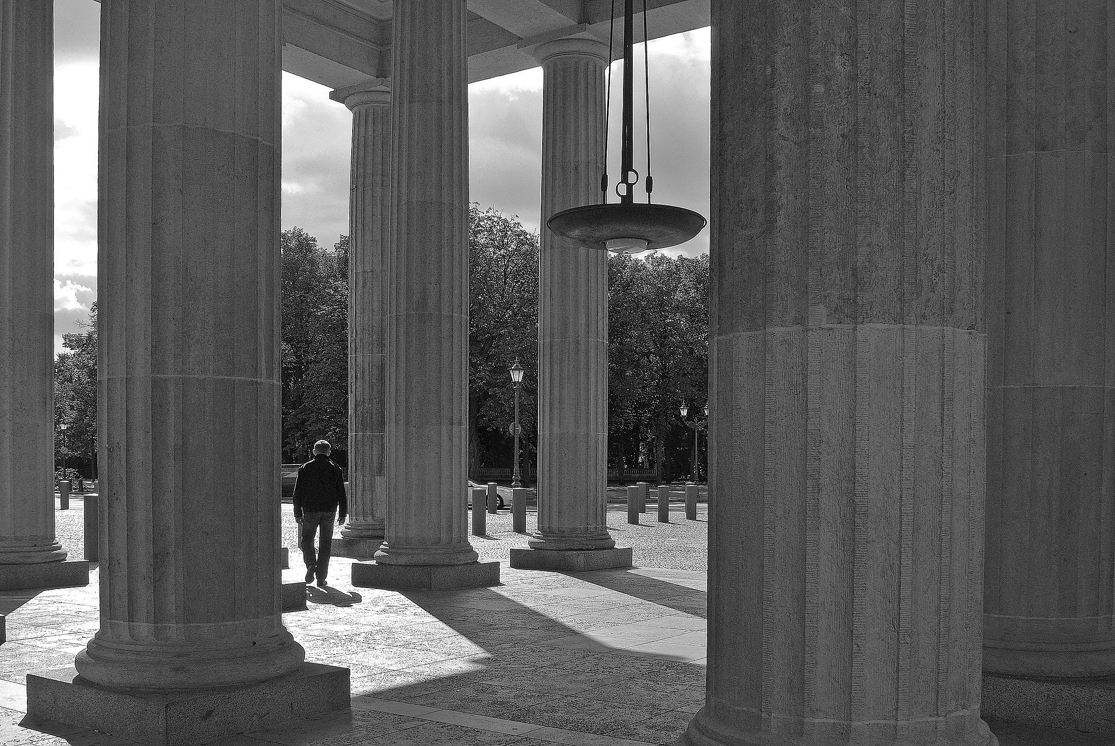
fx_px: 1054
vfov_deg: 39.0
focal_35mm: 34
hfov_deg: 55.7
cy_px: 373
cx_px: 558
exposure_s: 1/125
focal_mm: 12.7
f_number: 10
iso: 100
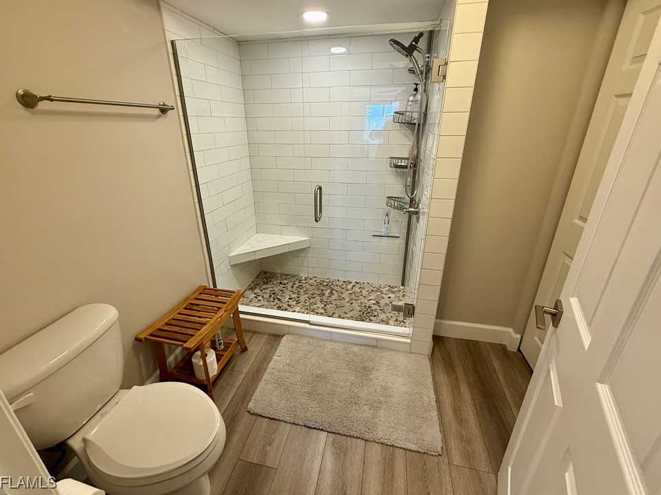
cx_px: 326
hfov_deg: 98.2
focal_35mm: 15
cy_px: 233
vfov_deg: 81.7
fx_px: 286
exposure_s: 1/120
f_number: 2.2
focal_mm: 2.22
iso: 200
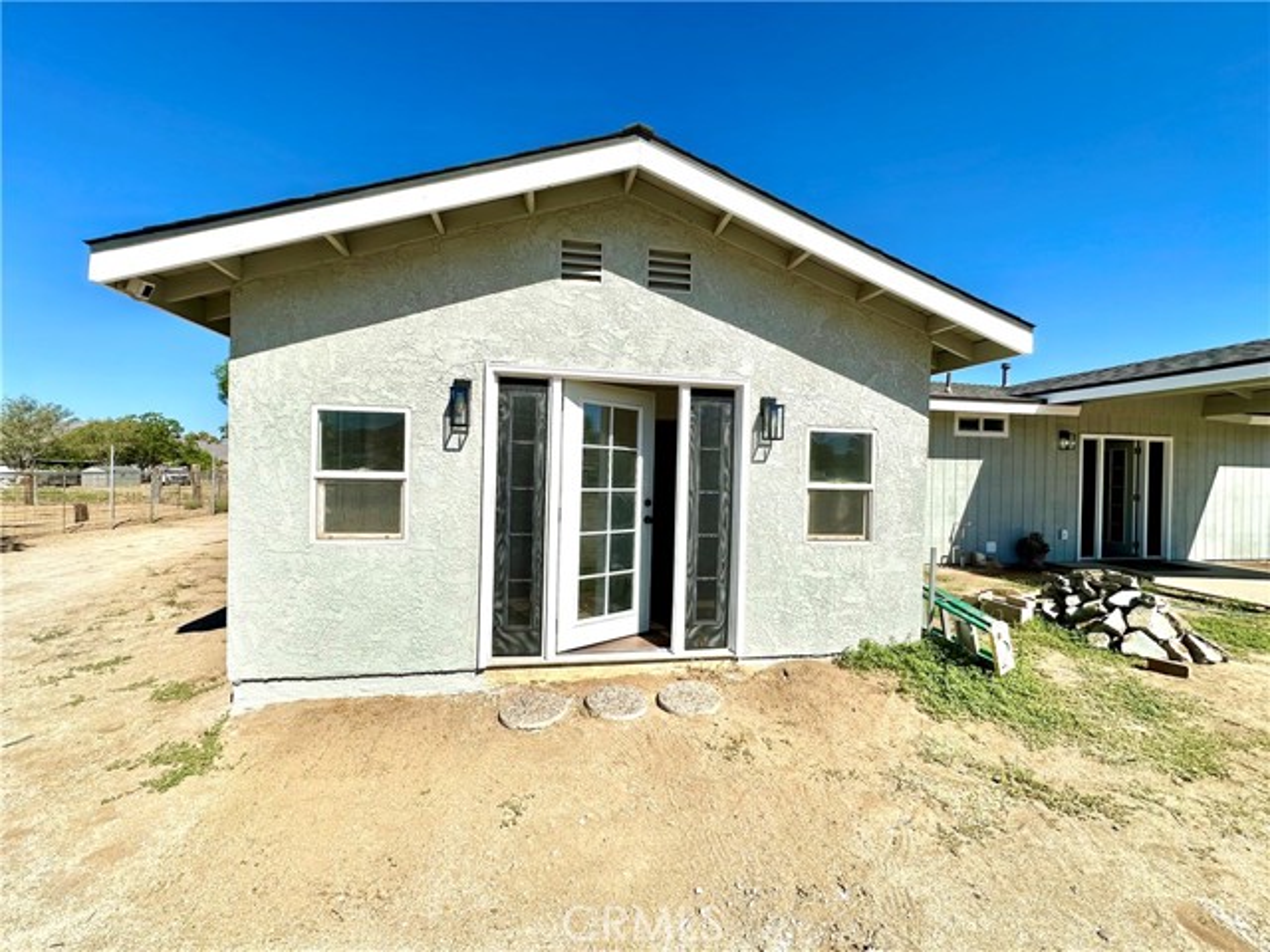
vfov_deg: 85.7
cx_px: 635
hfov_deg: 102.1
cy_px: 476
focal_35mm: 14
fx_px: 514
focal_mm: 2.22
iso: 50
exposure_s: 1/5051
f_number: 2.2
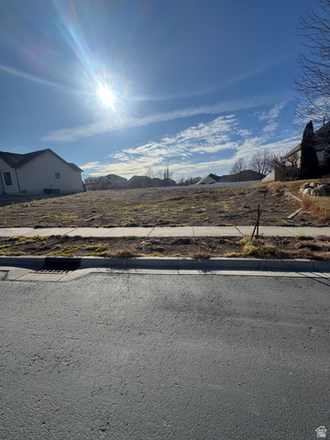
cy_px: 220
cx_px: 165
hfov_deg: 85.7
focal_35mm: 14
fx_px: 178
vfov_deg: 102.1
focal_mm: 2.22
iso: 40
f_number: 2.2
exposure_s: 1/4132
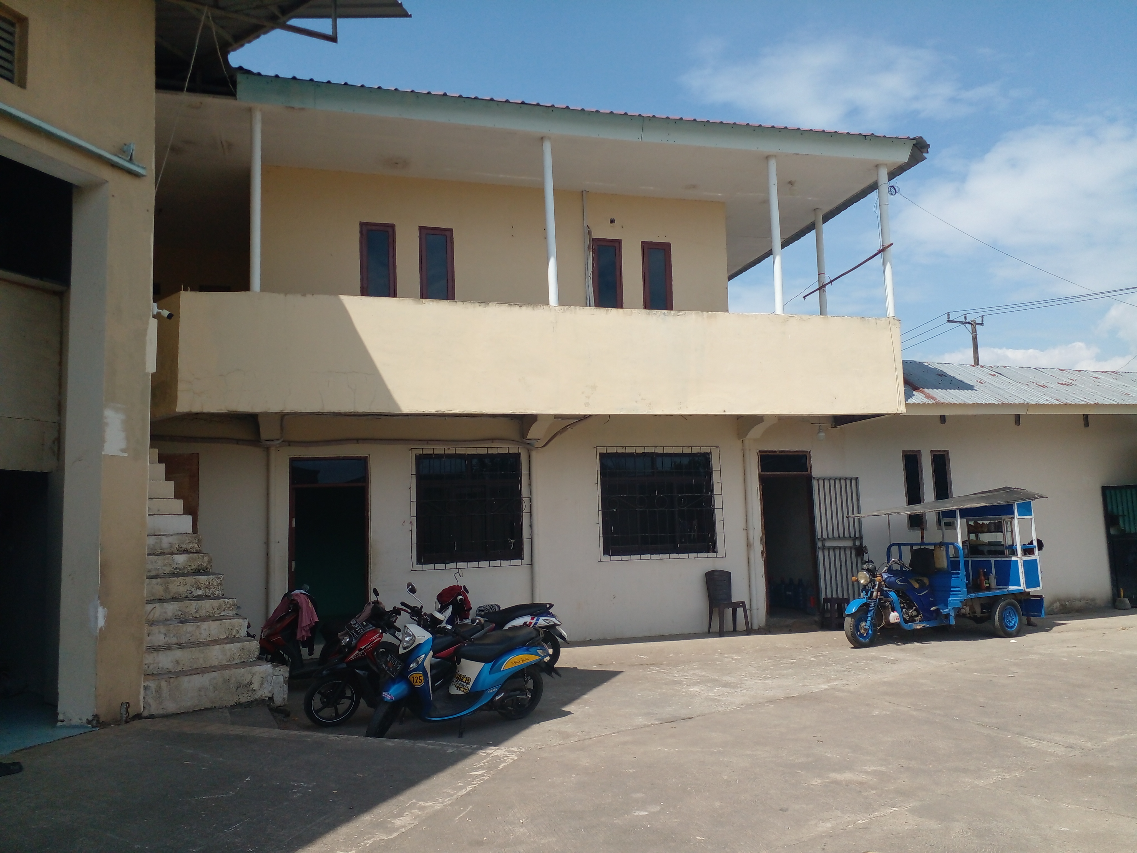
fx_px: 887
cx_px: 568
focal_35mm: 27
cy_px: 426
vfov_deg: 51.4
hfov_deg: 65.3
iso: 40
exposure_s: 1/1585
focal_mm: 3.6
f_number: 1.9
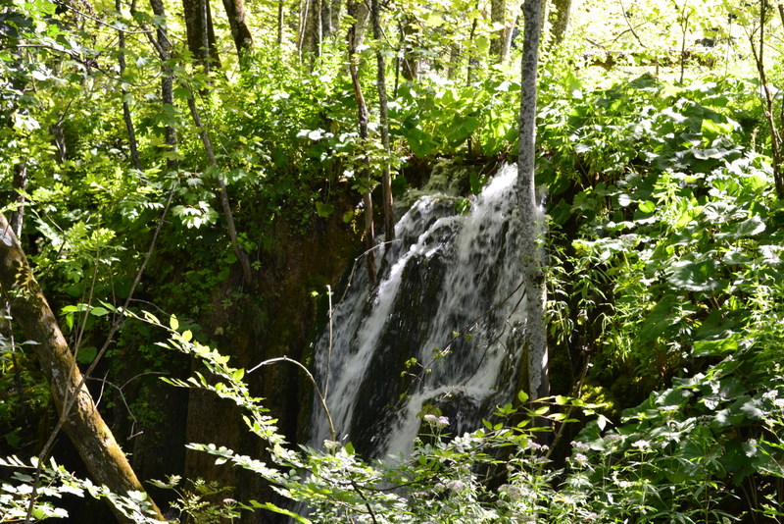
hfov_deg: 30.5
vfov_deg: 20.6
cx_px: 392
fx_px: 1438
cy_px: 262
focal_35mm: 66
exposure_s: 1/60
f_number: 8
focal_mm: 44
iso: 400
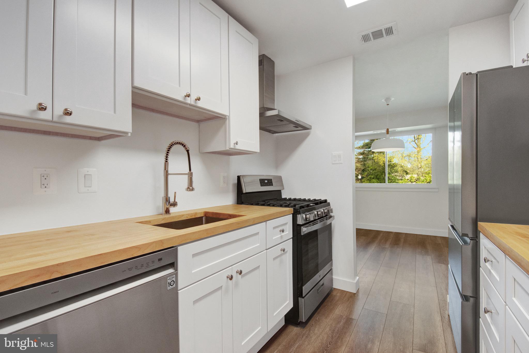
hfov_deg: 100.4
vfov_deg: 77.3
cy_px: 176
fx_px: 220
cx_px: 264
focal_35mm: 15
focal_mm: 10
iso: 1250
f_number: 8
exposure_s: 1/160
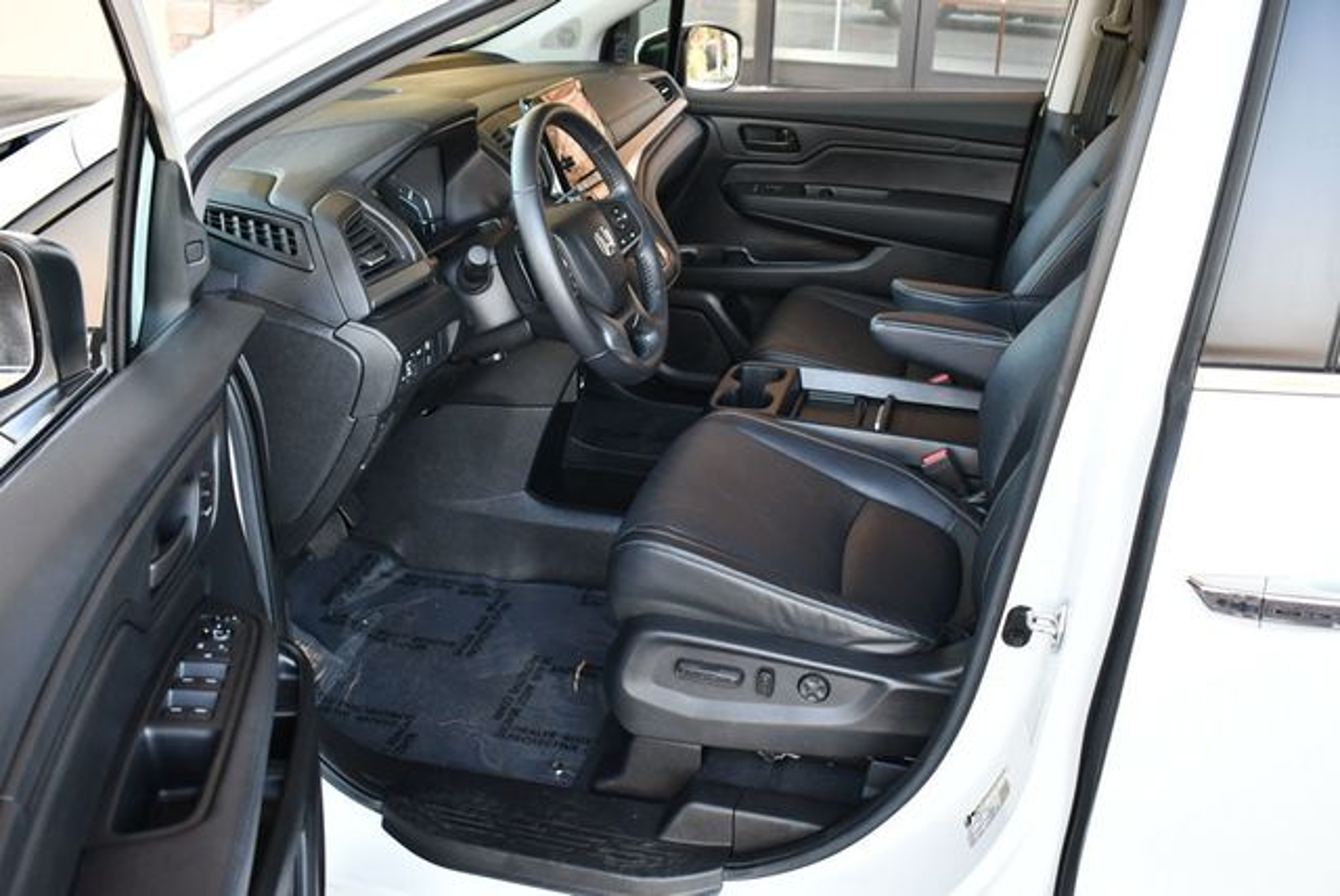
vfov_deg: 36.9
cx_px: 670
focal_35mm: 36
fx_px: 1341
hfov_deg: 53.1
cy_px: 448
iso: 800
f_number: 3.5
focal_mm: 18
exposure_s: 1/200
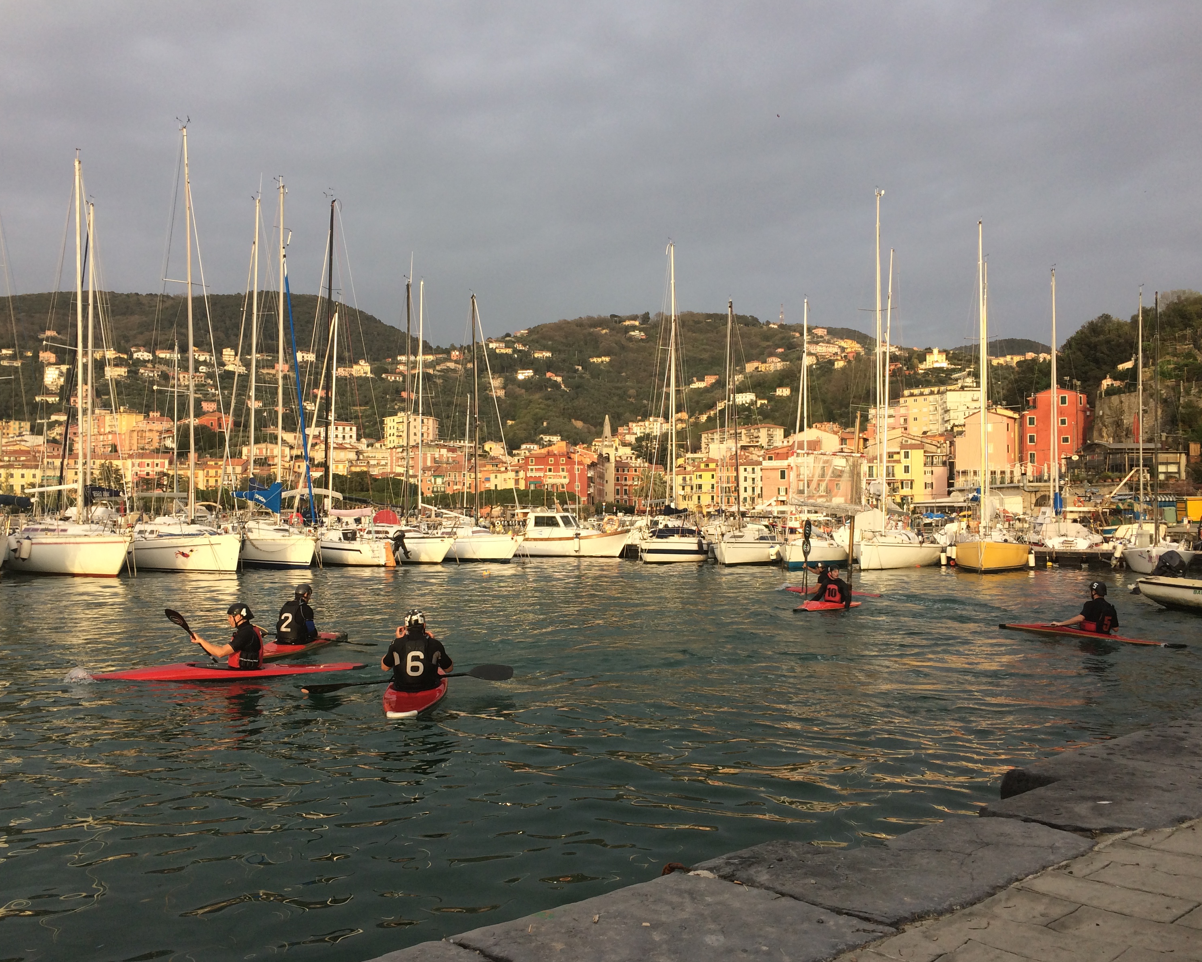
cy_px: 489
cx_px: 562
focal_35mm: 31
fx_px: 1103
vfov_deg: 47.1
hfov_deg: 57.1
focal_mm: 4.15
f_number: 2.2
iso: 32
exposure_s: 1/351
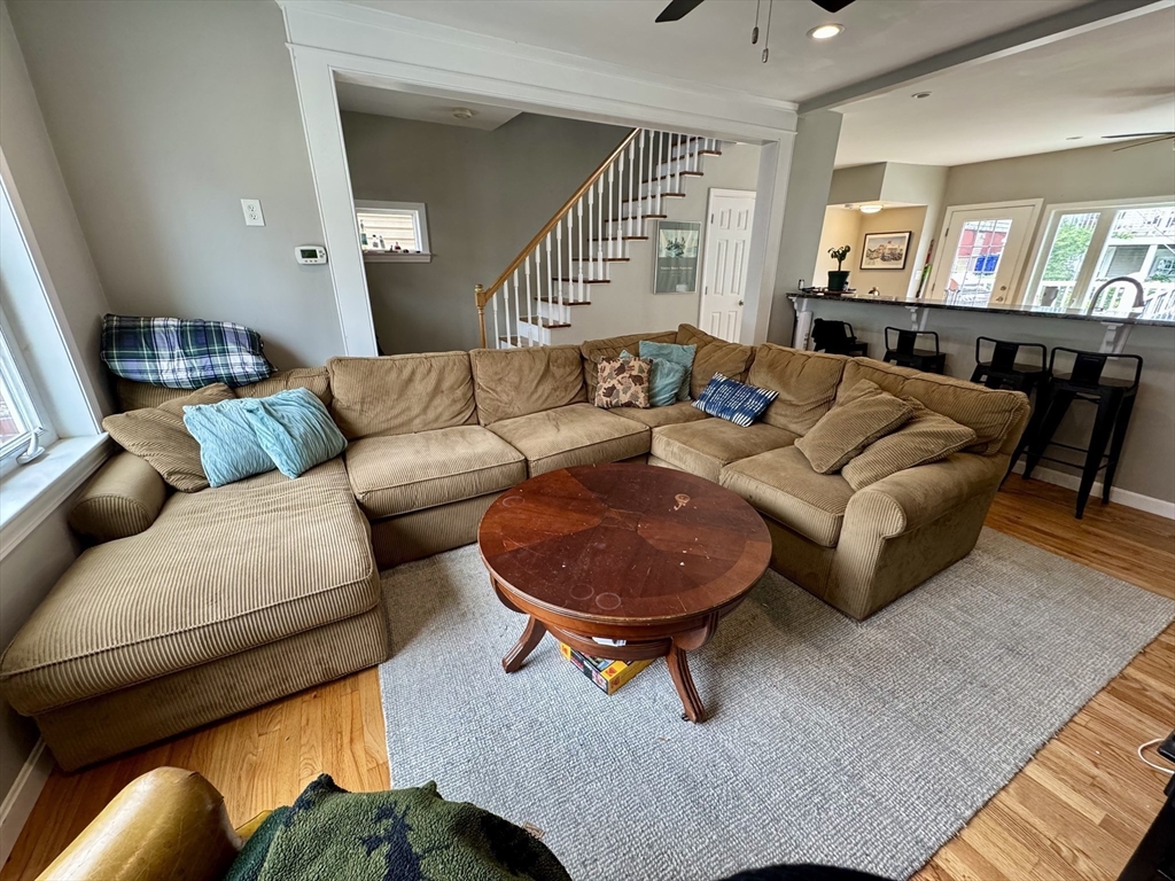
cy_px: 440
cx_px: 588
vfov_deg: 85.7
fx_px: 475
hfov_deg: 102.1
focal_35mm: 14
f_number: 2.2
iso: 250
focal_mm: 2.22
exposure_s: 1/60
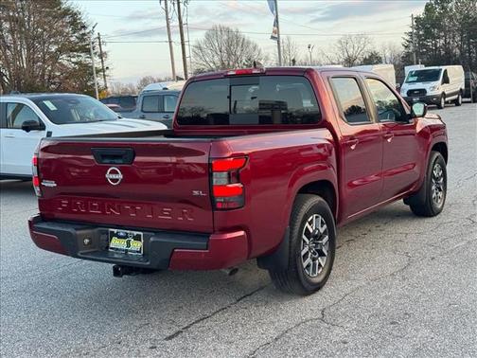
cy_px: 179
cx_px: 238
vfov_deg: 30.3
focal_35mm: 48
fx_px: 661
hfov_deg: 39.7
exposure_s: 1/196
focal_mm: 6.76
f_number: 1.78
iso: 64
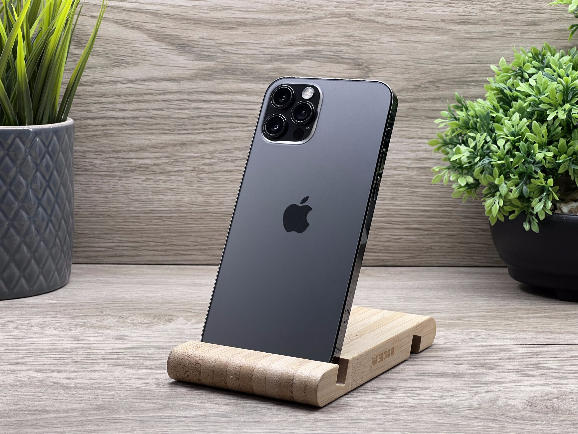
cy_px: 217
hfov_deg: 25.3
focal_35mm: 77
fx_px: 1286
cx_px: 289
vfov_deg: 19.1
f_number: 2.8
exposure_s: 1/100
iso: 100
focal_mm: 9
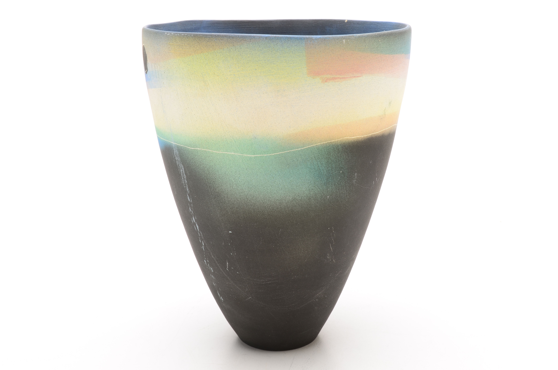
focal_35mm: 54
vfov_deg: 25.0
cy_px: 185
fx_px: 835
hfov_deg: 36.9
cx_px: 279
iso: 100
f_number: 18
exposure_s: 1/160
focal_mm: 36
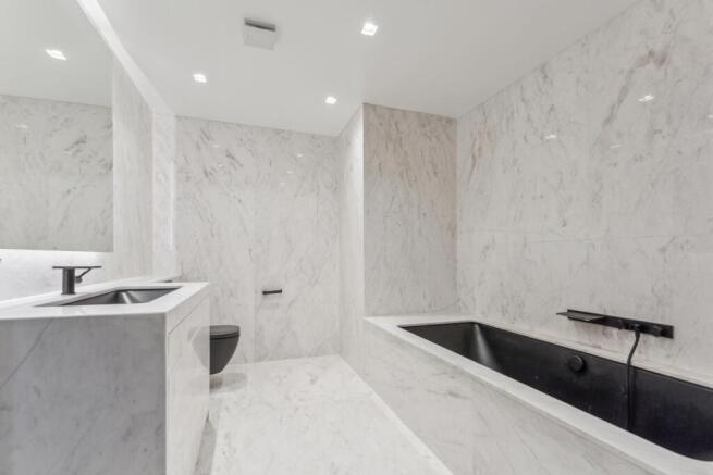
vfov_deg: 76.6
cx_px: 356
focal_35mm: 15
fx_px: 301
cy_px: 238
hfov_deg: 99.6
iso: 200
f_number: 9
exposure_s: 1/10
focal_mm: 15.2
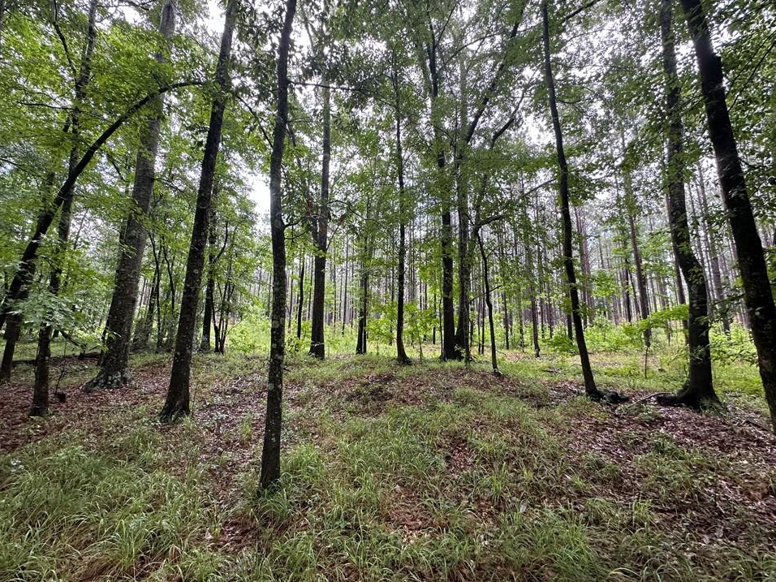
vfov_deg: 81.7
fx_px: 336
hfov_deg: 98.1
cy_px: 278
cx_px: 372
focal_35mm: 15
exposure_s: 1/99
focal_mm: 2.22
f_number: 2.2
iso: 125
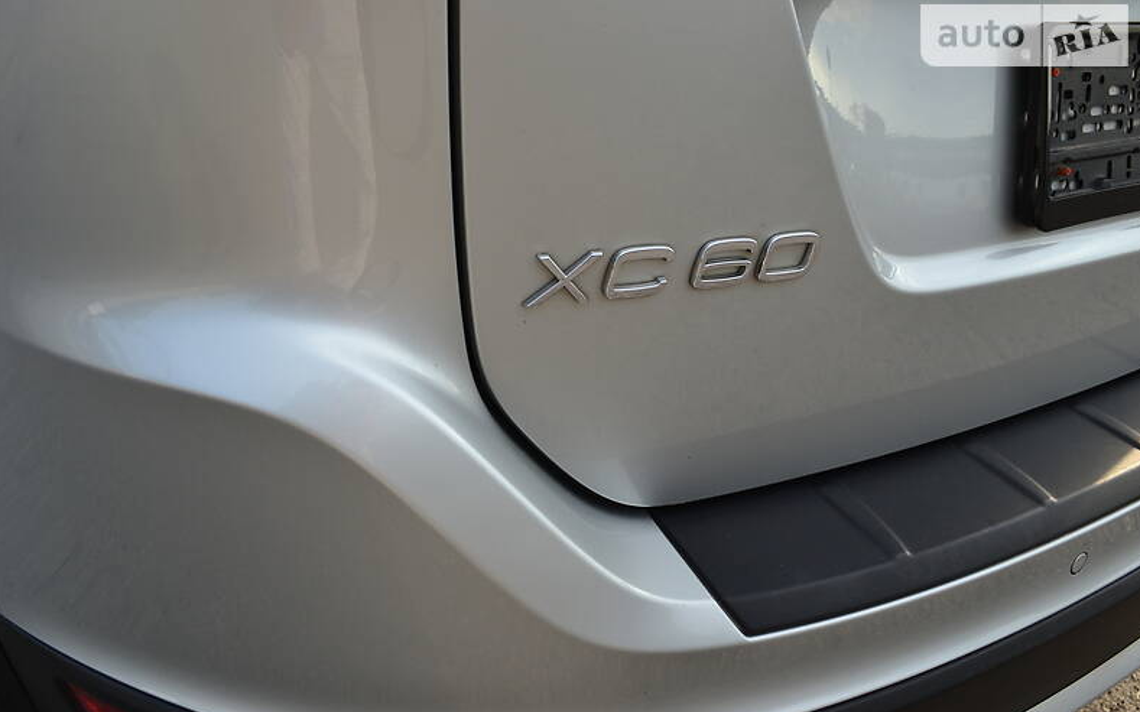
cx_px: 572
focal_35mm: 31
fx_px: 963
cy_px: 372
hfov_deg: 61.2
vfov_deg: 40.6
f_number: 7.1
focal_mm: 20
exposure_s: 1/200
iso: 200
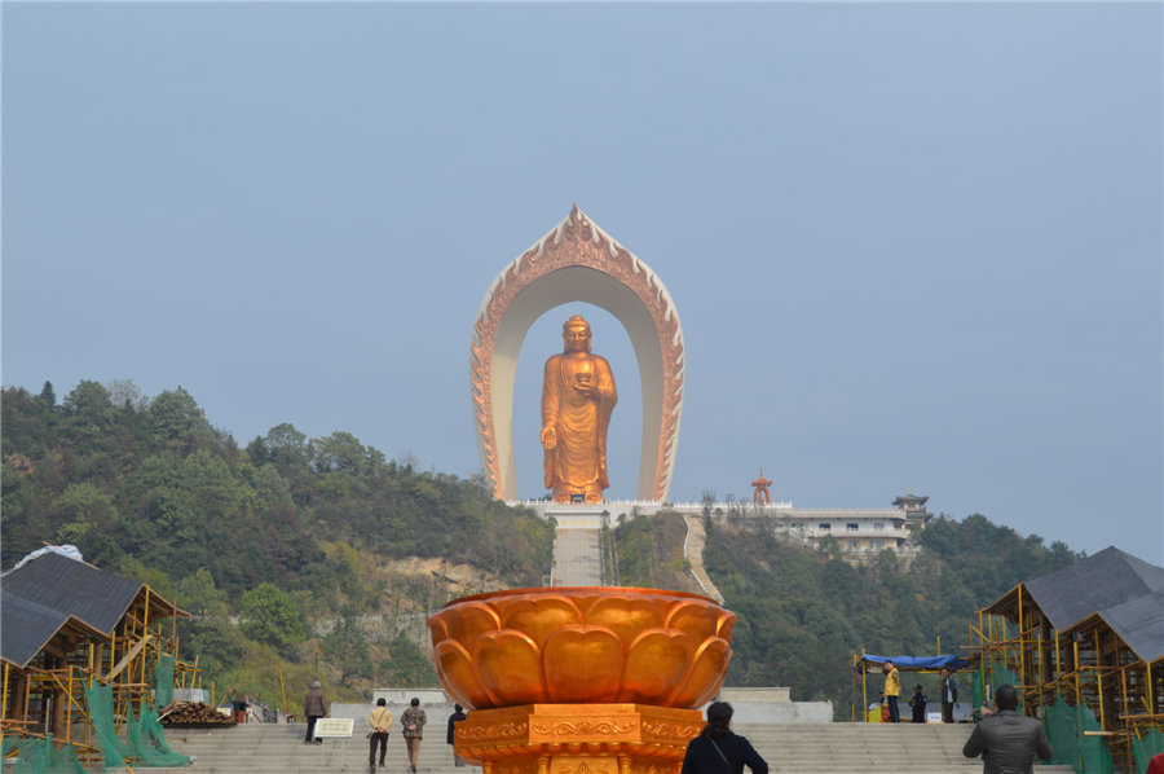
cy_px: 387
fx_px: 2035
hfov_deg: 31.9
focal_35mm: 63
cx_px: 582
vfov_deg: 21.5
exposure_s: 1/250
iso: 100
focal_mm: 42
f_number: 8
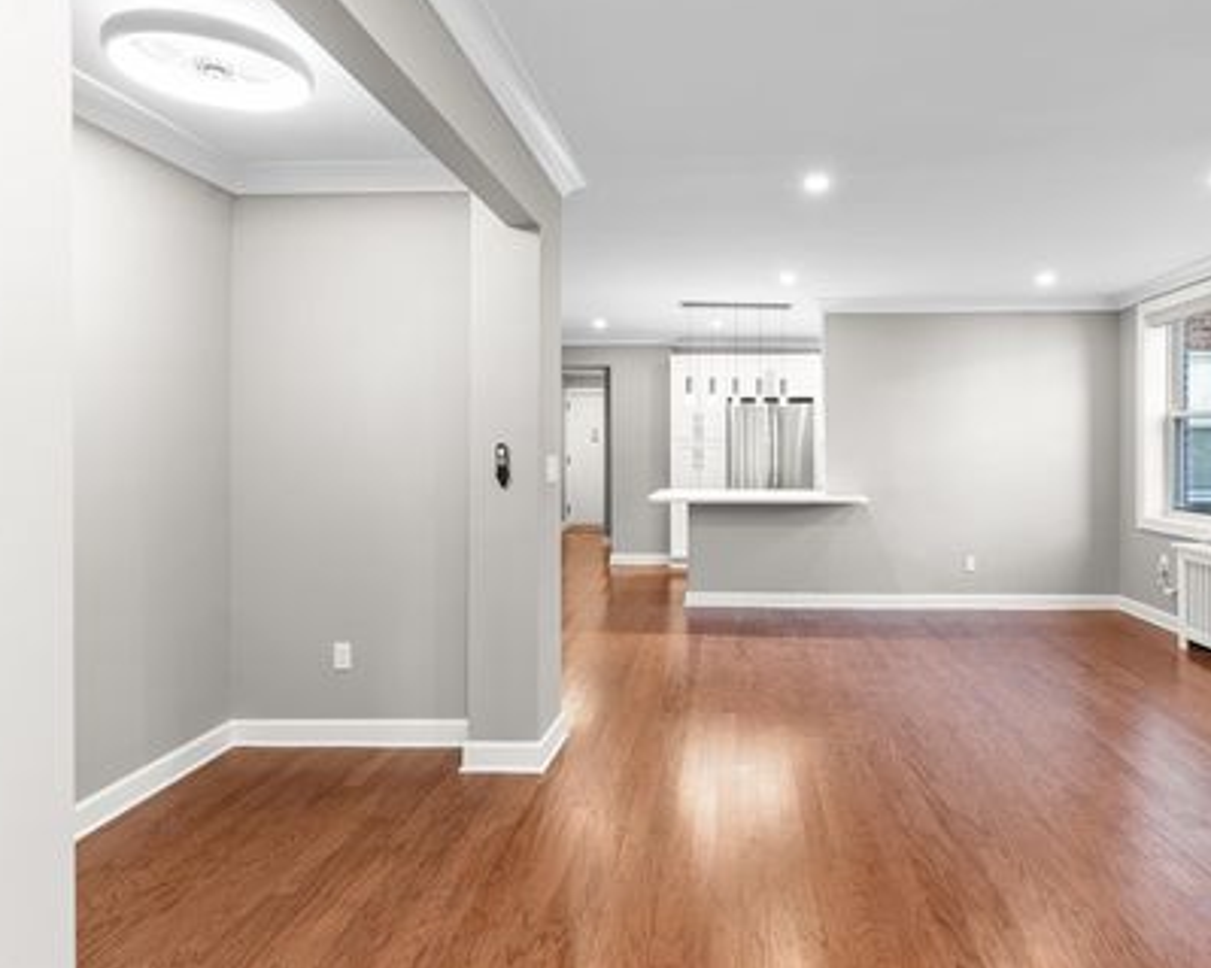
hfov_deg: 79.6
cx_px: 713
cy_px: 466
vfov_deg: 68.1
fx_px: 717
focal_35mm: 20
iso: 125
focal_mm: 17
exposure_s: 1
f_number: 8
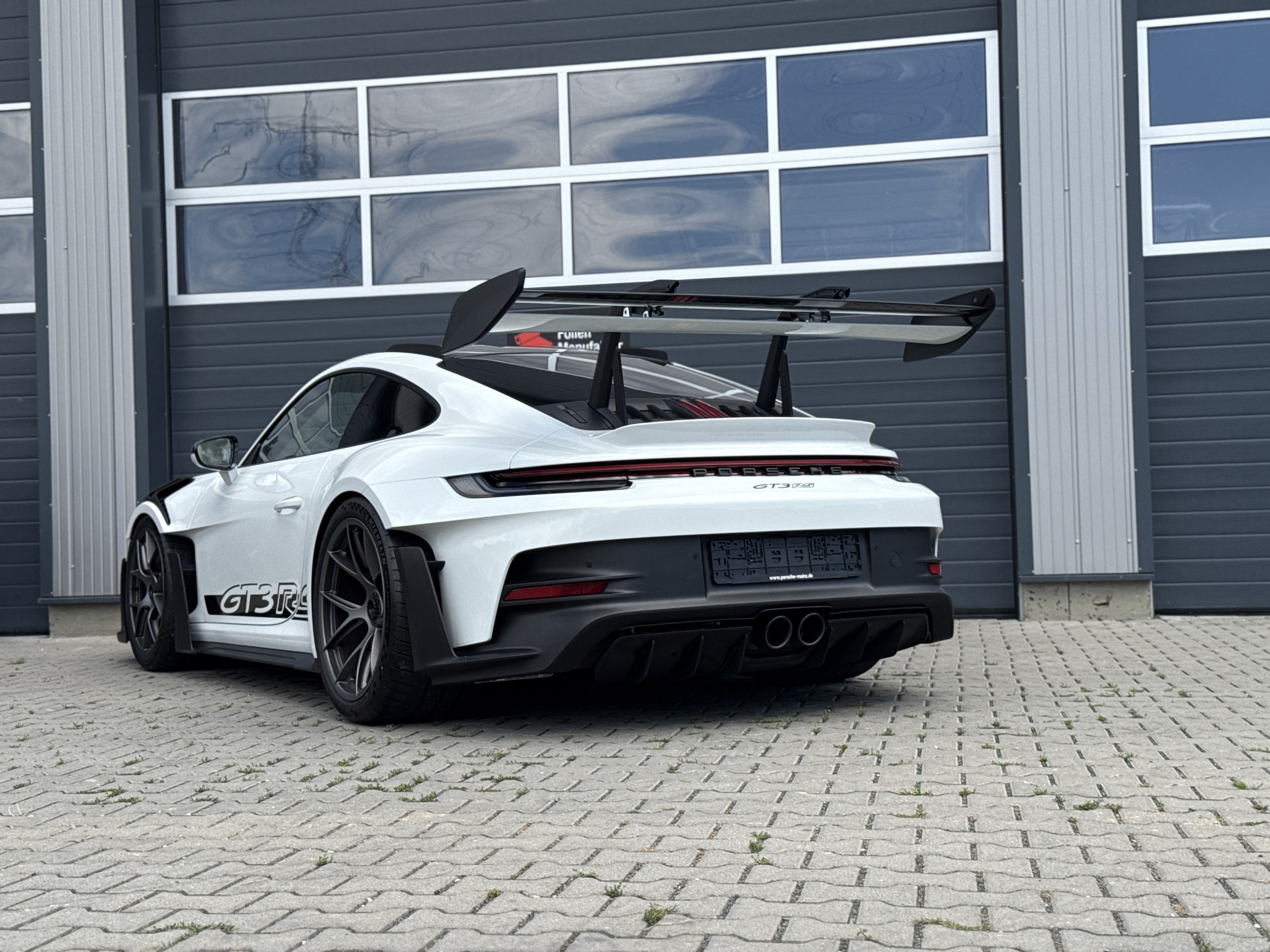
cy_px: 476
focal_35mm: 48
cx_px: 635
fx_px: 1761
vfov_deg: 30.3
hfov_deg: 39.7
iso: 100
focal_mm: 6.76
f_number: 1.78
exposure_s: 1/3891
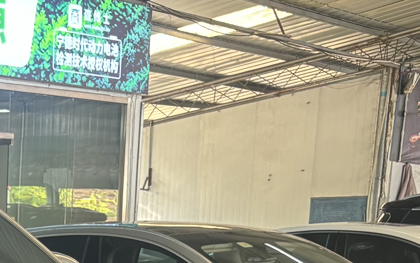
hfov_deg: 18.0
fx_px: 1236
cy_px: 565
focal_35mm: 108
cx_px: -133
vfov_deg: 10.8
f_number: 1.6
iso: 125
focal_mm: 5.96
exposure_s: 1/50
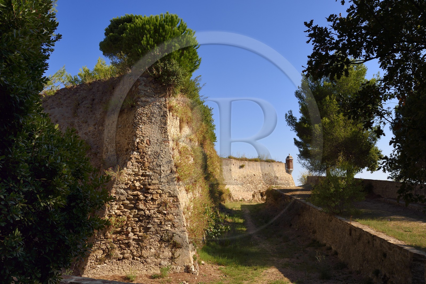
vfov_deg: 41.1
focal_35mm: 32
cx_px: 213
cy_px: 142
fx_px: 379
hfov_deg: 58.7
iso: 200
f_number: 11
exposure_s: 1/250
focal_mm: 32
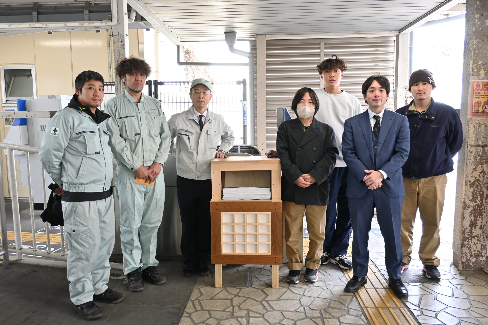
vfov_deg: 44.6
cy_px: 162
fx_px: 396
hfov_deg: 63.2
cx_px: 244
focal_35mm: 29
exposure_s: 1/125
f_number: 3.8
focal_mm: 19.5
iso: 560
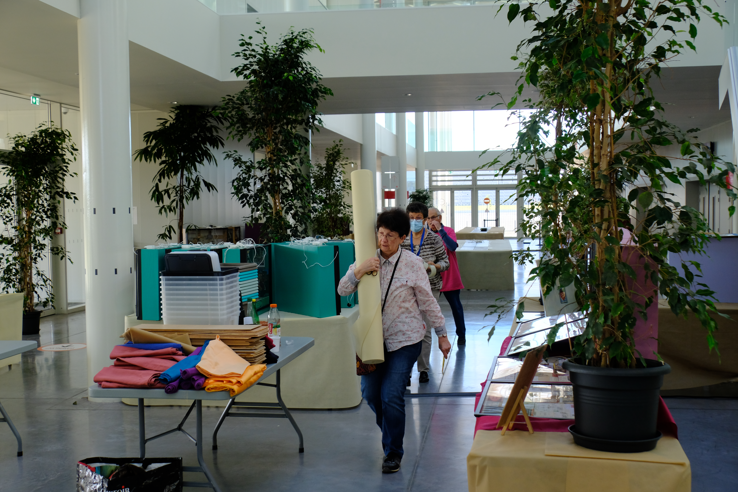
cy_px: 246
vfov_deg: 31.9
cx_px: 369
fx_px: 861
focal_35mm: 42
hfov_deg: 46.4
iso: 800
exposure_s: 1/105
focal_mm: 27.9
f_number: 5
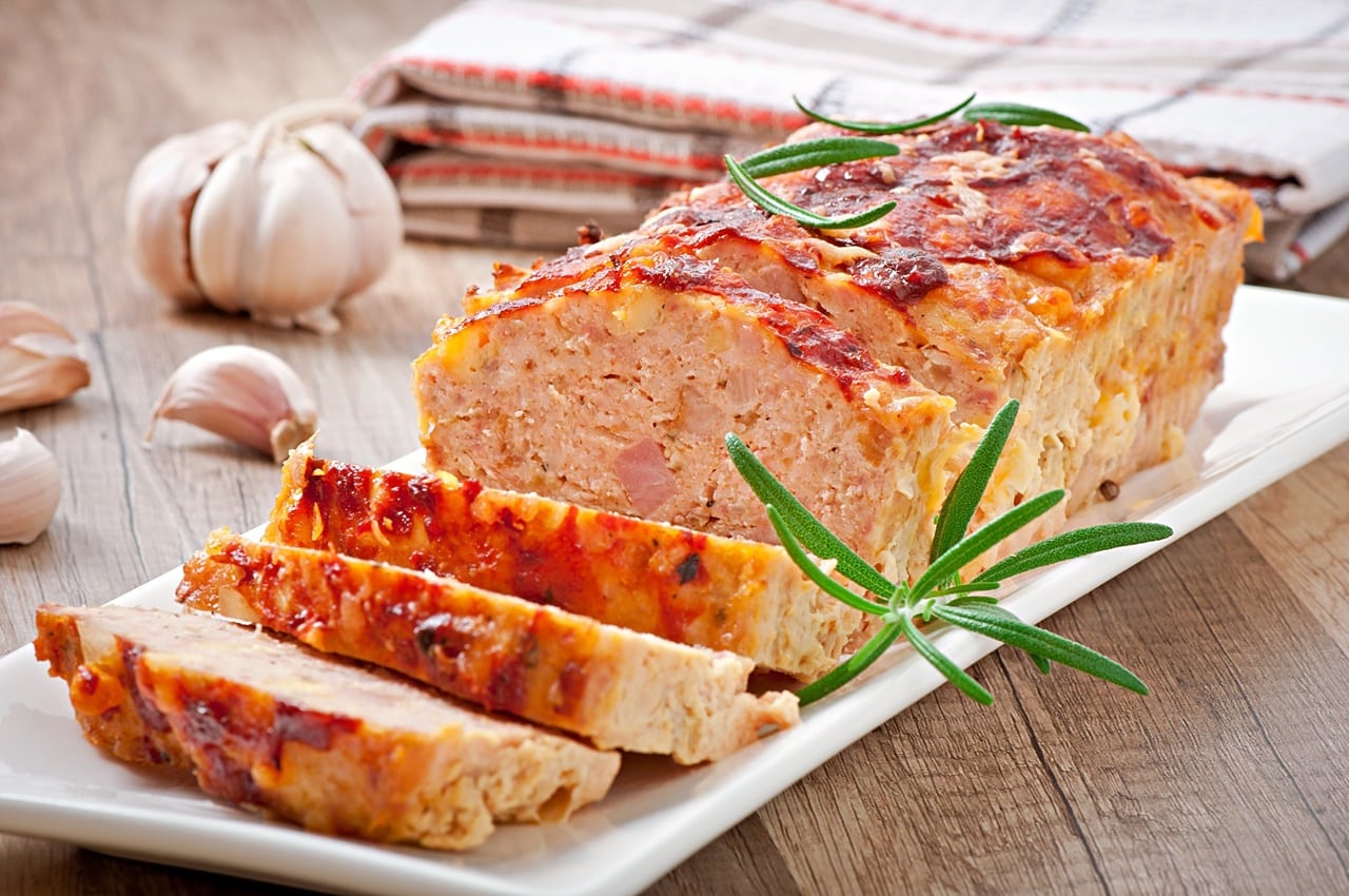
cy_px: 448
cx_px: 674
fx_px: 5894
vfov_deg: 8.7
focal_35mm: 158
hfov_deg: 13.1
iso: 100
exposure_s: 1/200
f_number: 11
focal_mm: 105
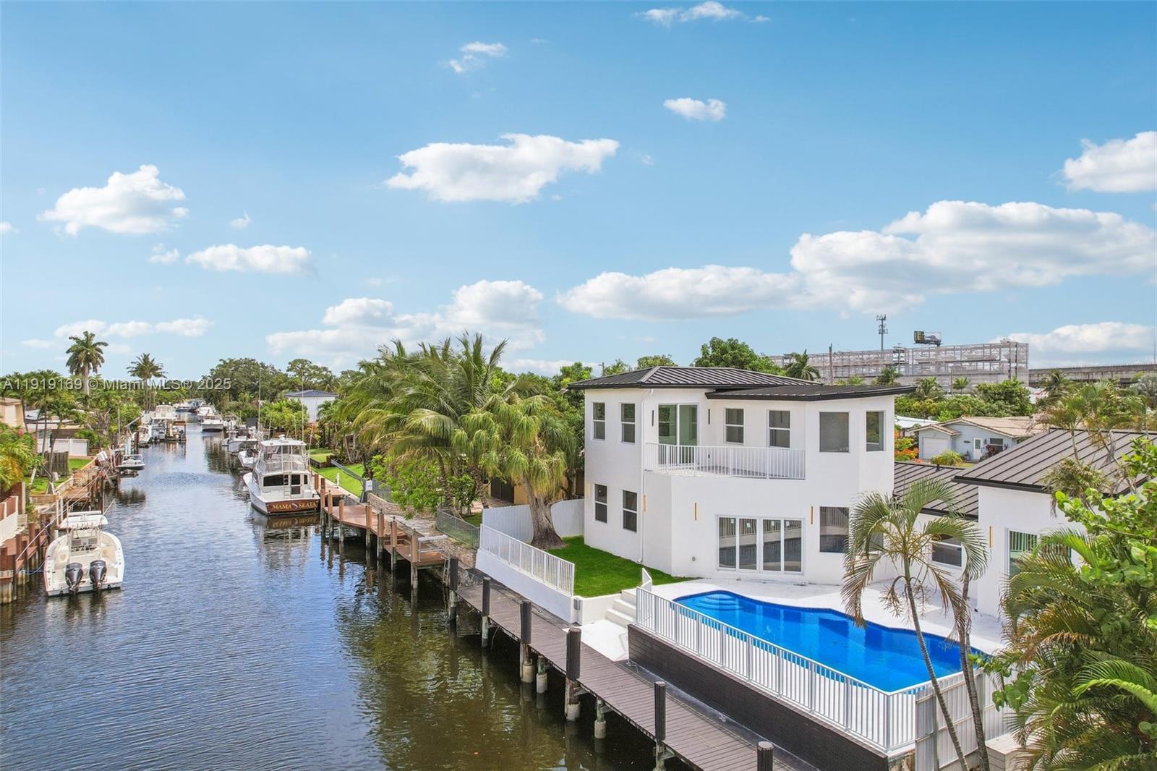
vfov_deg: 57.2
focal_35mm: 22
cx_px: 578
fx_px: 707
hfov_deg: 78.6
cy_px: 386
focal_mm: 8.4
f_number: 2.8
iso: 110
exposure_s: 1/1500
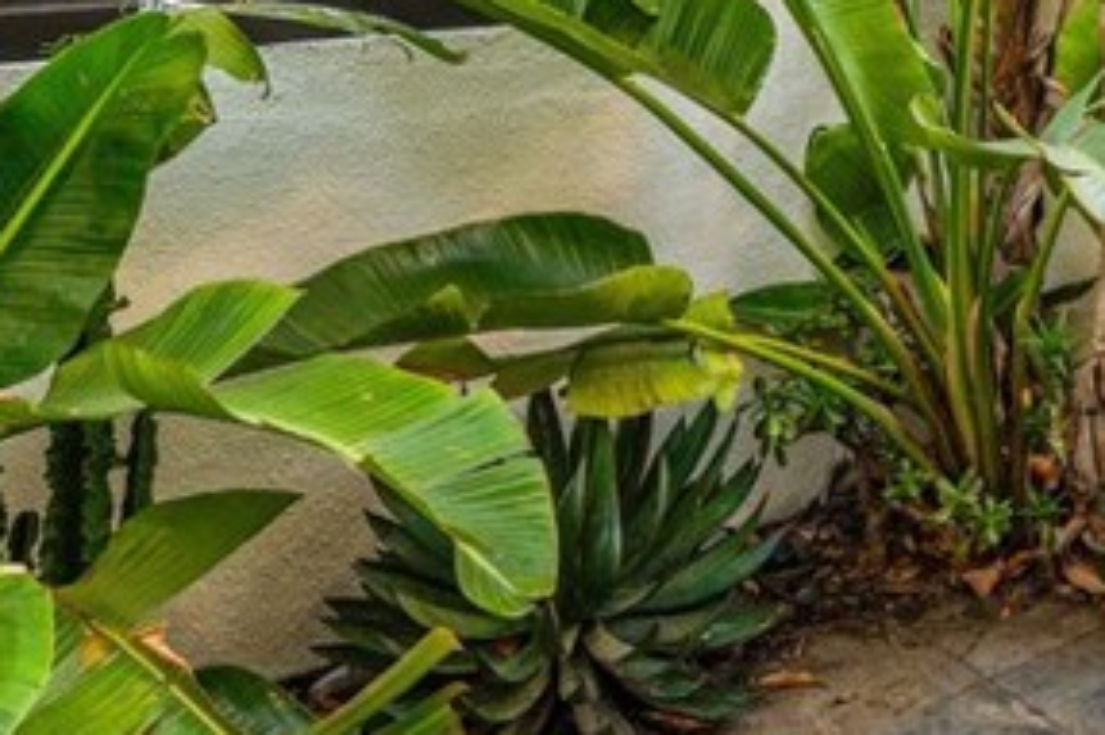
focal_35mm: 50
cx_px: 1201
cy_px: -102
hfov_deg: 34.5
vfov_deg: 24.8
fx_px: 1534
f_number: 8
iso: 160
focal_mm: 14
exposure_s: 1/100
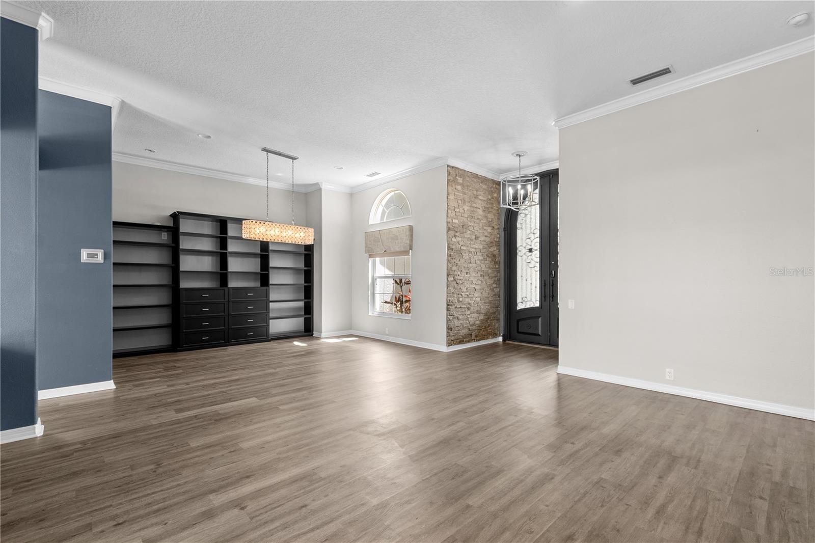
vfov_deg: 77.3
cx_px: 408
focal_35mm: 15
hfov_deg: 100.4
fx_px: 339
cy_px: 272
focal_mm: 10
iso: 100
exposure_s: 1/2
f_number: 7.1
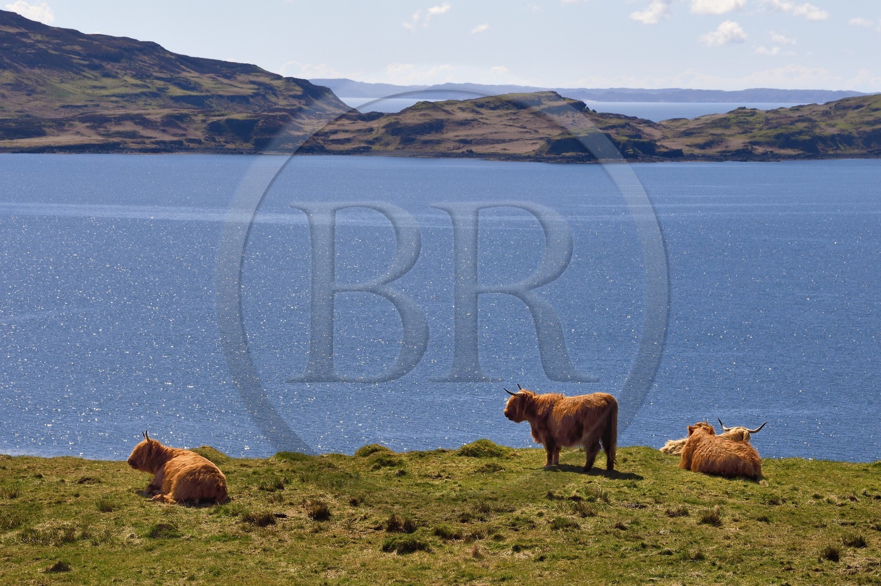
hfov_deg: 13.3
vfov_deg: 8.8
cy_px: 293
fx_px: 3790
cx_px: 440
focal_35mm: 155
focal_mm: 155
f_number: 11
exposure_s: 1/400
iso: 200
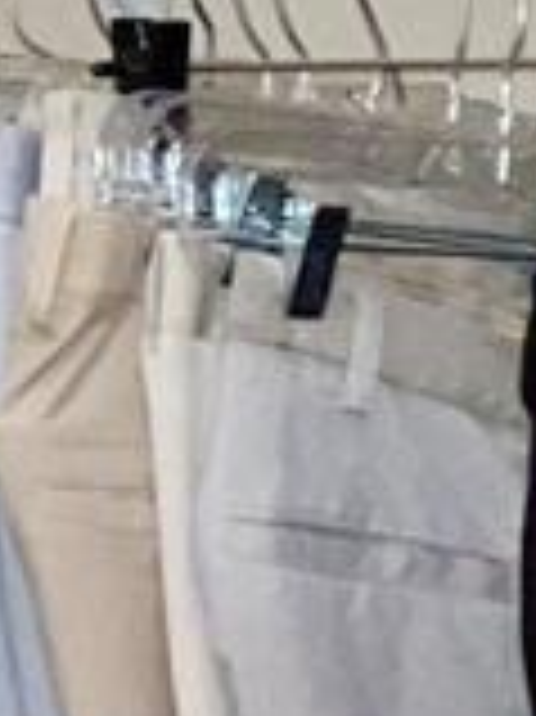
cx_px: -1194
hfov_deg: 10.0
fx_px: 2026
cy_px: -122
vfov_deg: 19.0
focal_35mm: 98
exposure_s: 1/60
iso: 80
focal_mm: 1.57
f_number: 1.8
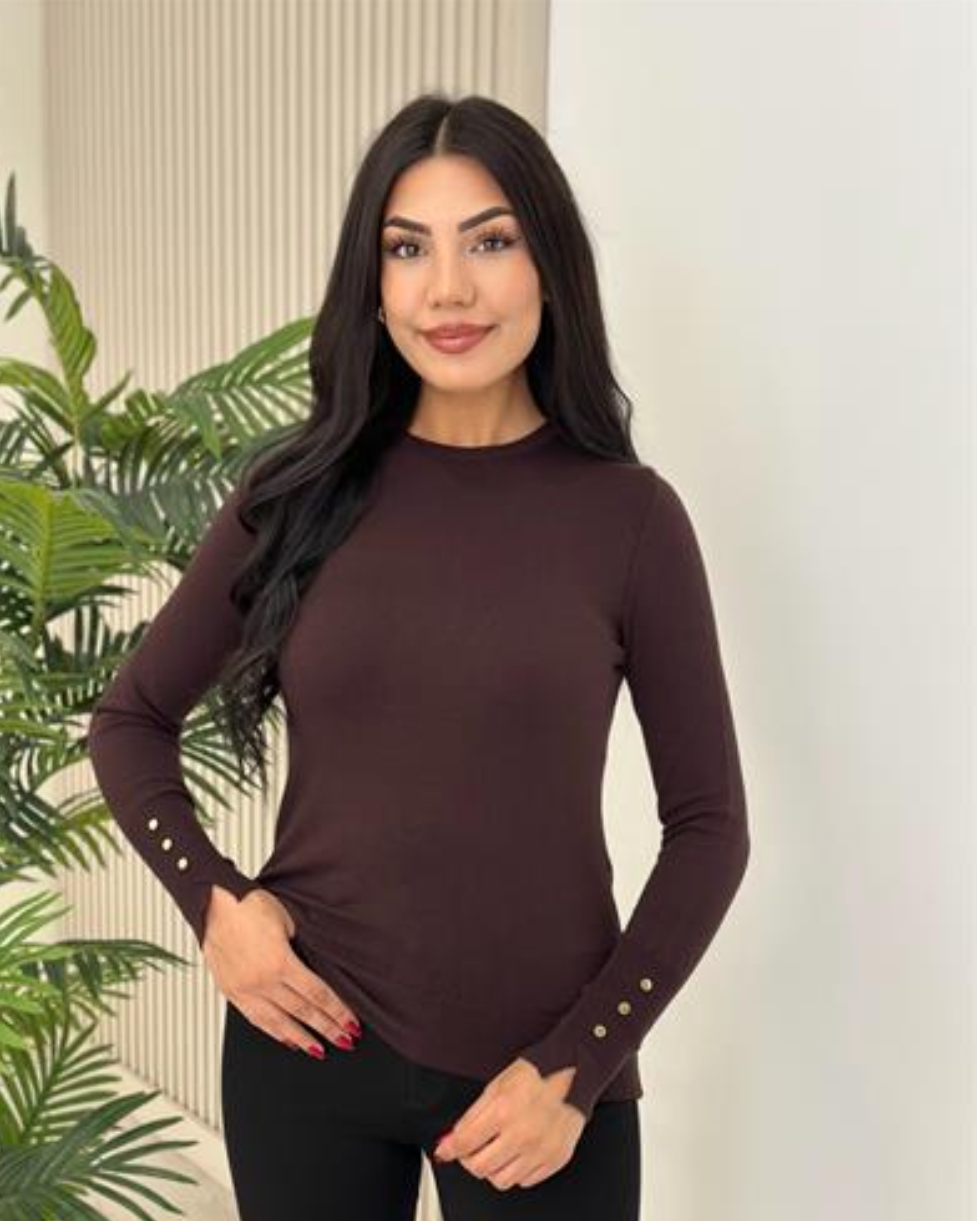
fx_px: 1843
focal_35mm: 51
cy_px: 652
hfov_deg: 29.7
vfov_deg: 36.6
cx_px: 481
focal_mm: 6.86
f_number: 1.78
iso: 80
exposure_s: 1/225
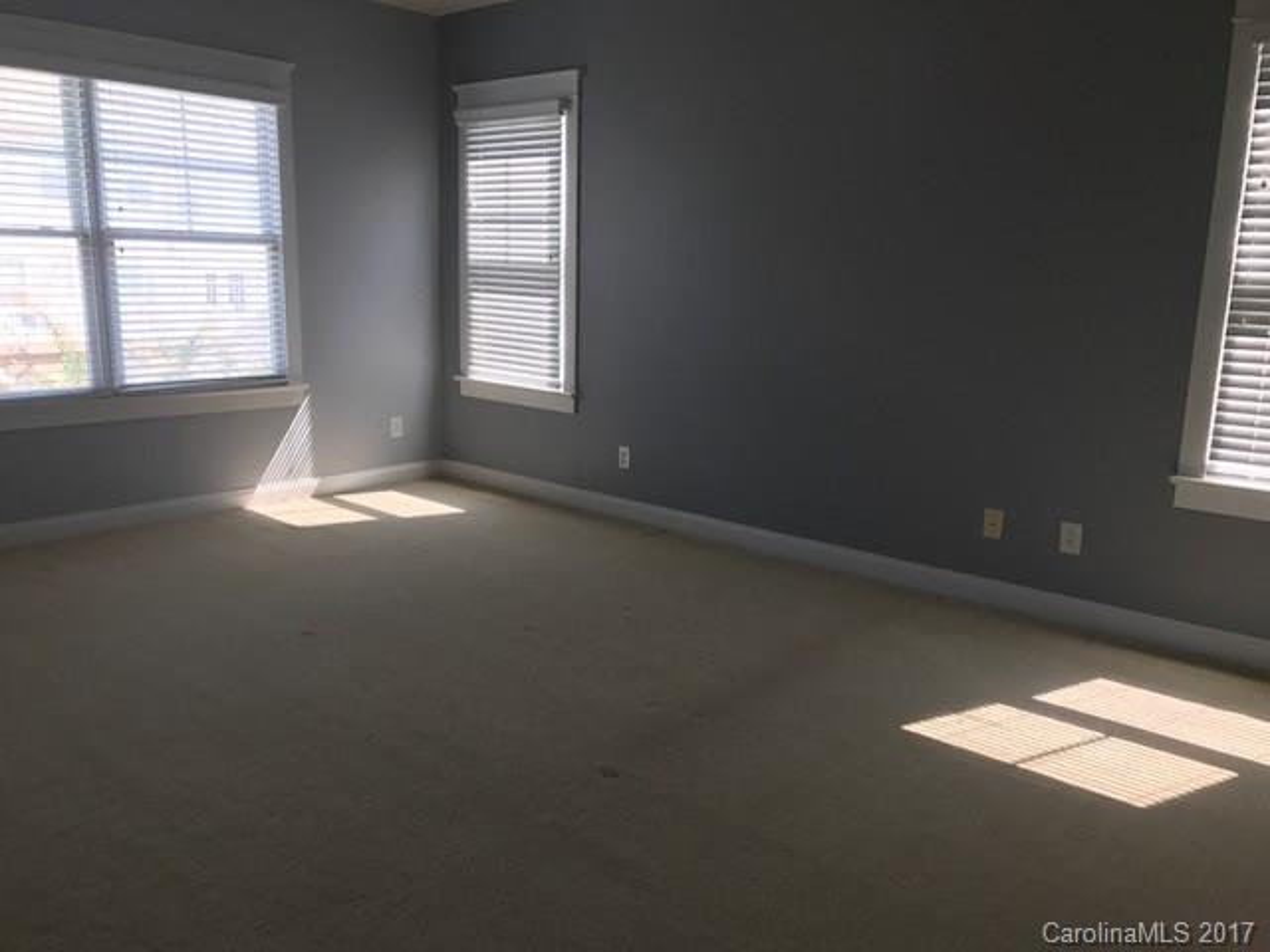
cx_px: 635
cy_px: 476
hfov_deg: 63.4
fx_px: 1027
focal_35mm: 28
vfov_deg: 49.7
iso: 32
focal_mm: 3.99
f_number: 1.8
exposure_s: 1/120
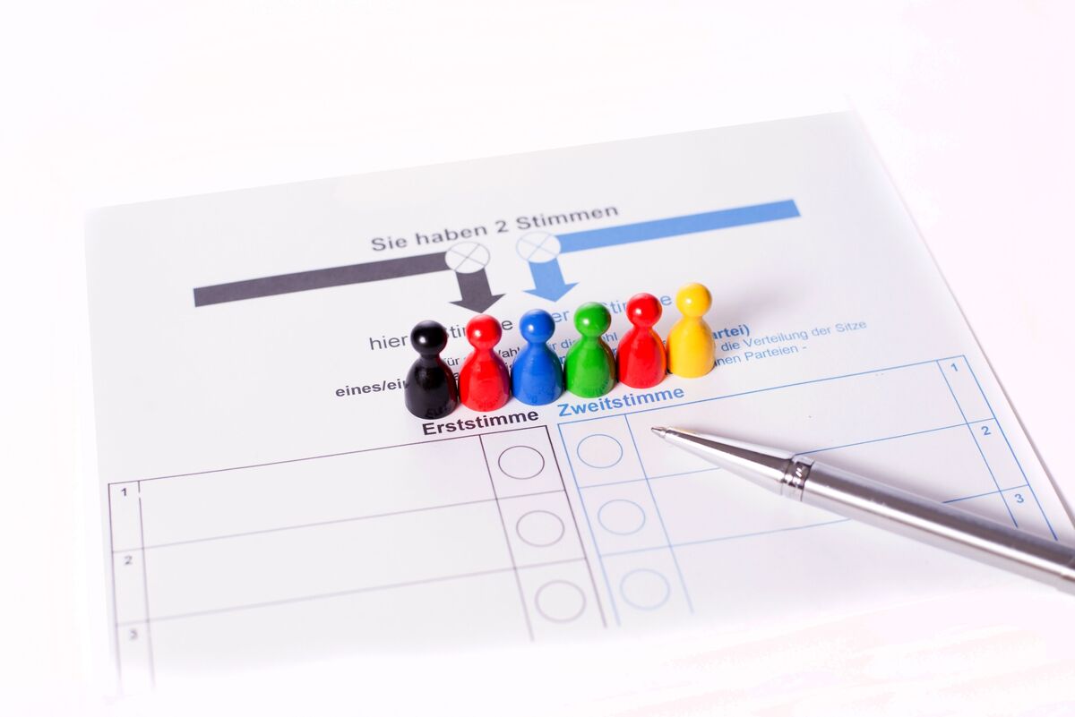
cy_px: 358
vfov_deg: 27.0
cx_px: 538
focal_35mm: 50
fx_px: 1494
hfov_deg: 39.6
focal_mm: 50
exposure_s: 1/60
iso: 100
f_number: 5
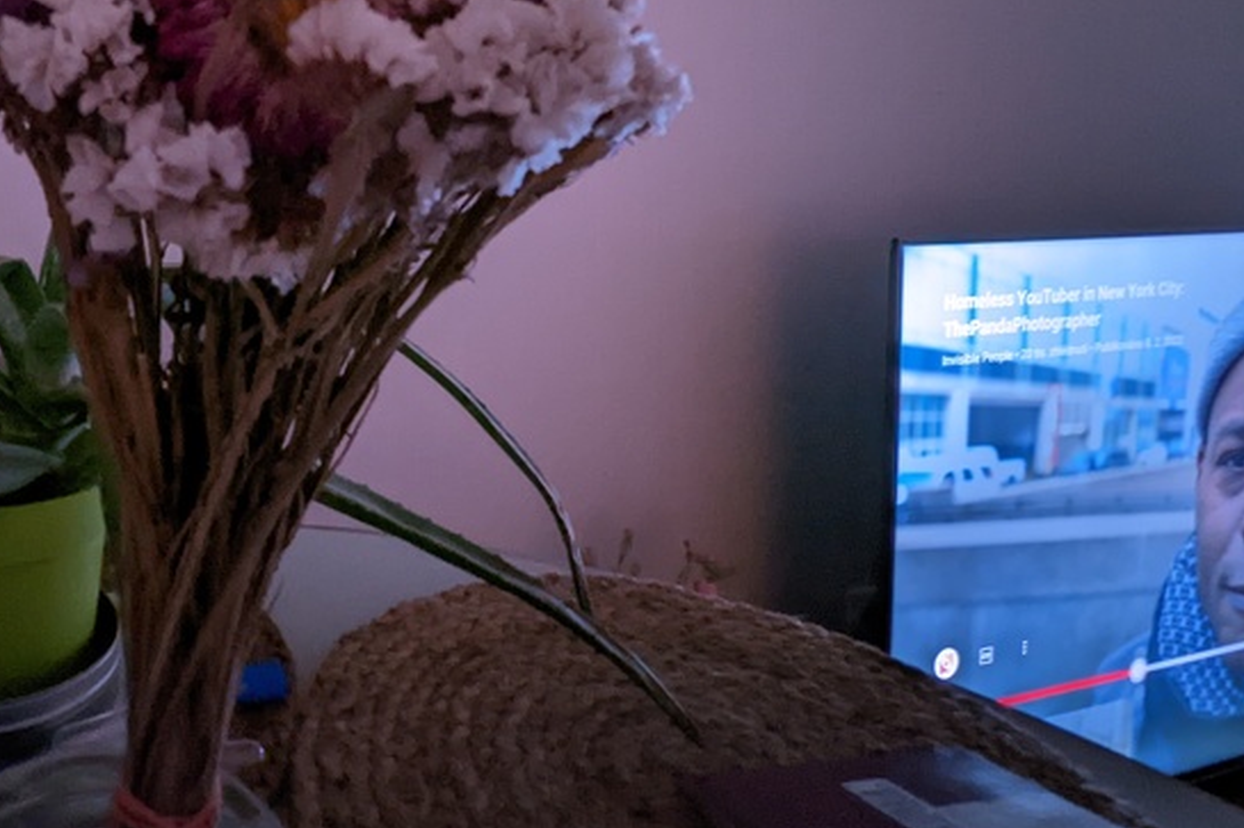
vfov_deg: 46.7
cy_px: 155
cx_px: 281
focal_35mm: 26
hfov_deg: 64.4
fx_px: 898
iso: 136
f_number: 2.2
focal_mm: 2.35
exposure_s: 1/1.17
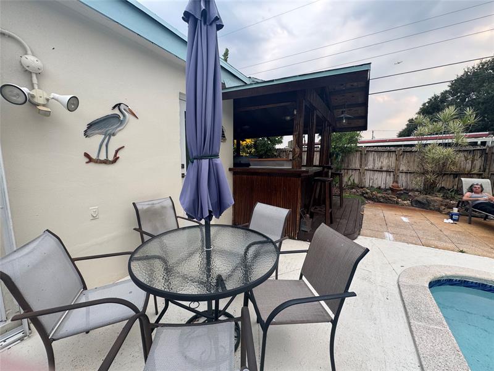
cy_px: 186
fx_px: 200
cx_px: 247
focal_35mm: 14
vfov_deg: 85.7
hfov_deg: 102.1
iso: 40
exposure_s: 1/129
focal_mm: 2.22
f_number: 2.2
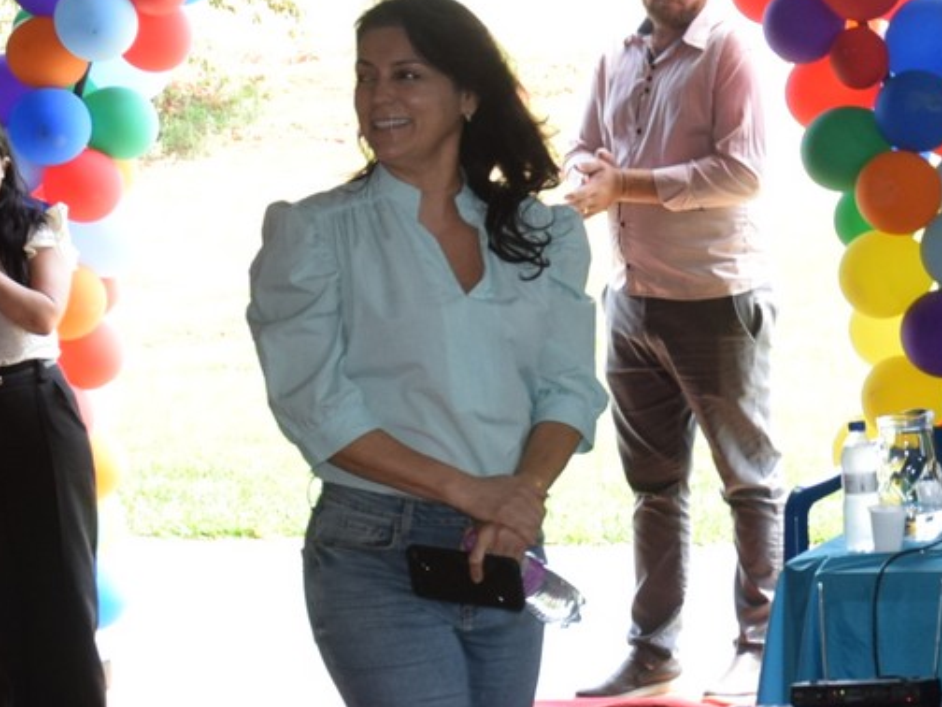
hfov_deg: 17.0
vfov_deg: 13.1
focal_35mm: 113
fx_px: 3075
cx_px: 982
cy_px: 408
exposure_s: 1/125
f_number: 5.6
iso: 560
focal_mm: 22
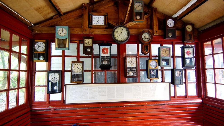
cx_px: 112
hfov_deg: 94.2
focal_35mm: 18
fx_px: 104
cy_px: 65
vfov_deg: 62.3
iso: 640
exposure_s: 1/60
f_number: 2.8
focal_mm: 11
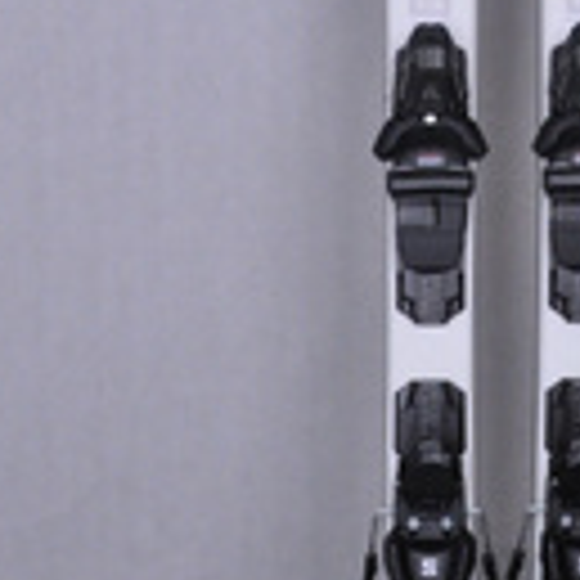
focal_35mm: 107
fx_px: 2028
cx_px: 497
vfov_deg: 16.2
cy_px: 193
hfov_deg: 16.1
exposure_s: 1/125
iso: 3200
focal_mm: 24
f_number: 9.5
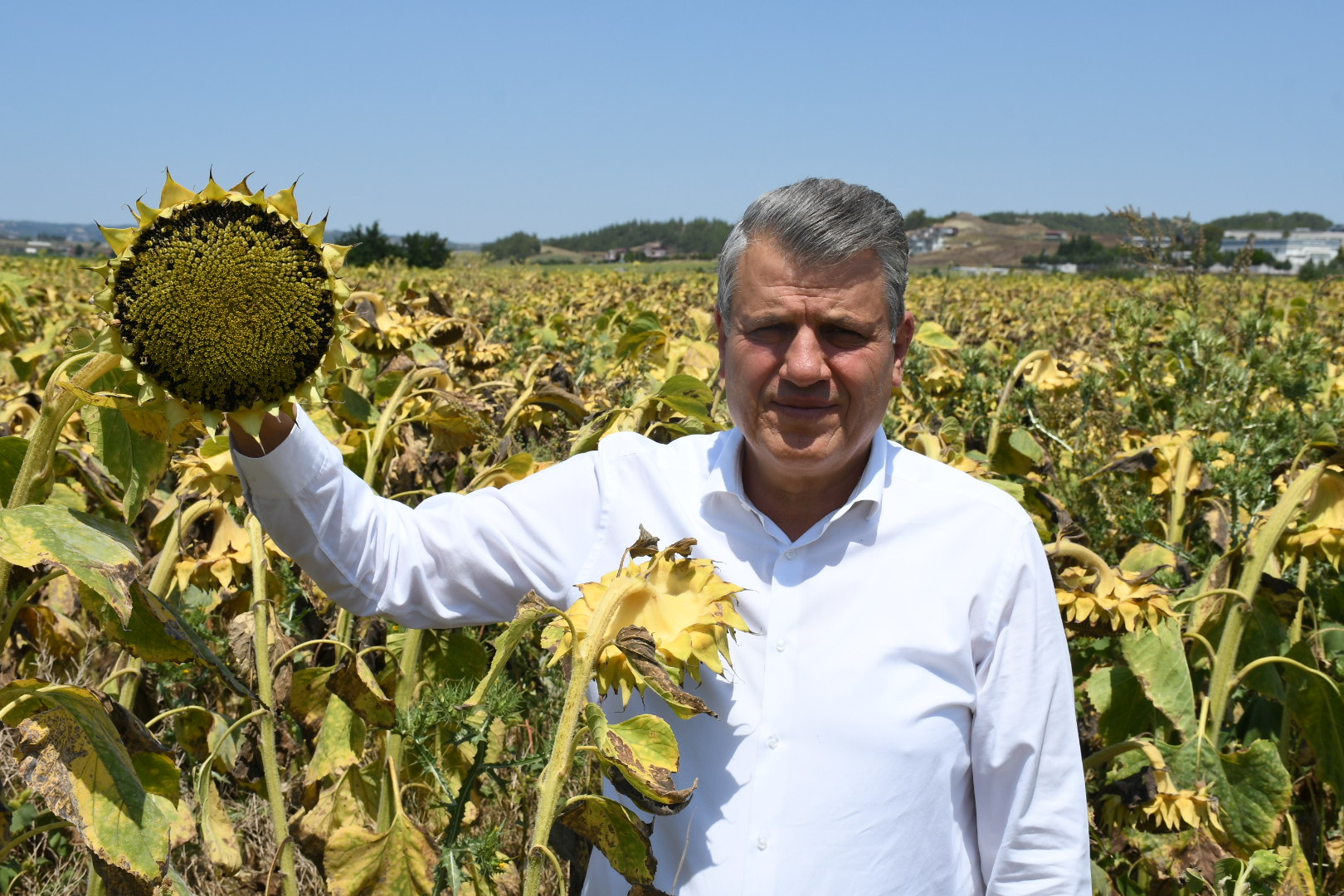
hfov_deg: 38.2
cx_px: 672
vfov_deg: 26.0
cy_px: 448
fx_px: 1941
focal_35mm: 52
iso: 250
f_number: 13
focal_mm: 35
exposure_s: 1/640
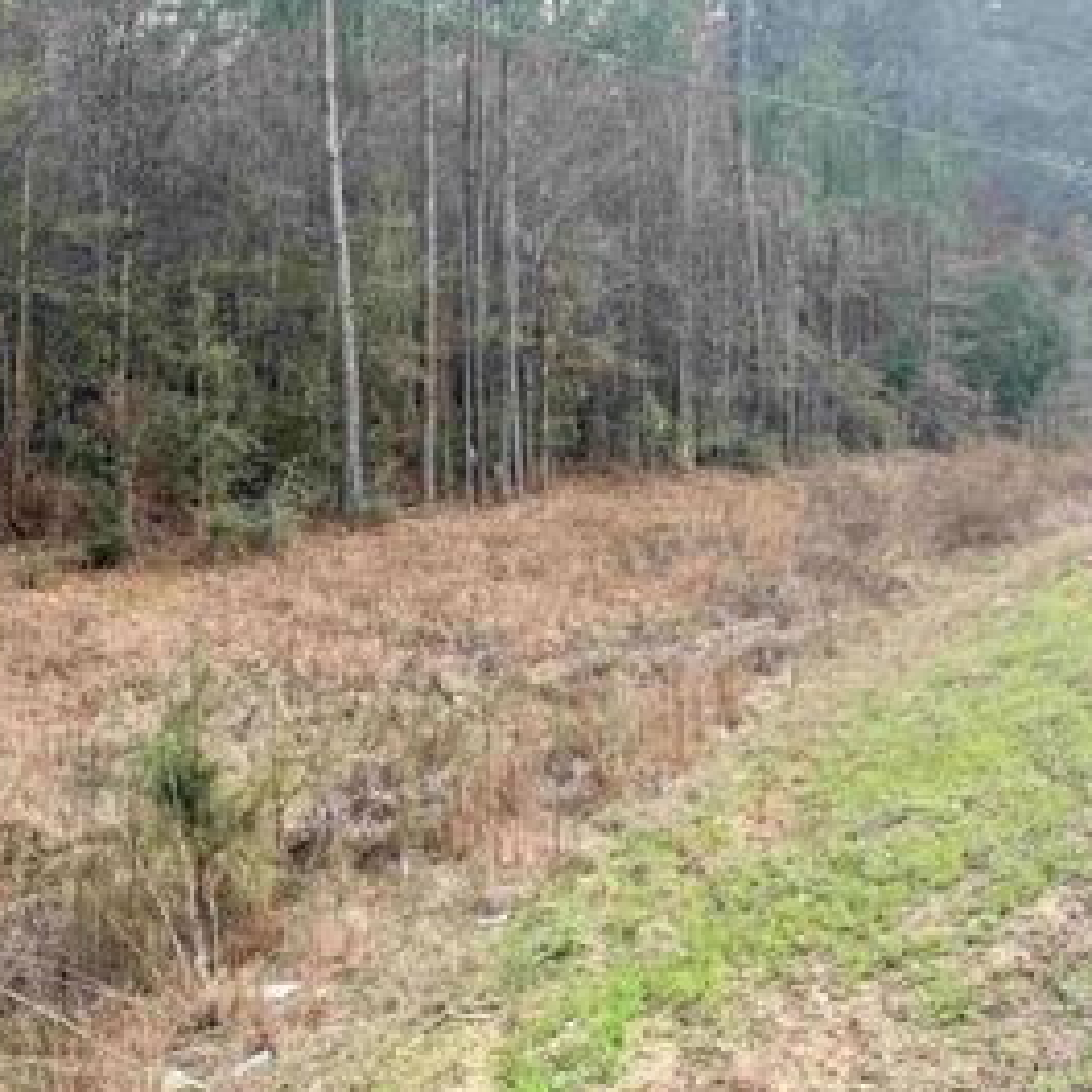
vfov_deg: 41.2
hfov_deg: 41.0
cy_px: 340
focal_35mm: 40
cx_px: 317
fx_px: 1428
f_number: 1.78
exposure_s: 1/813
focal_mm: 6.76
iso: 100
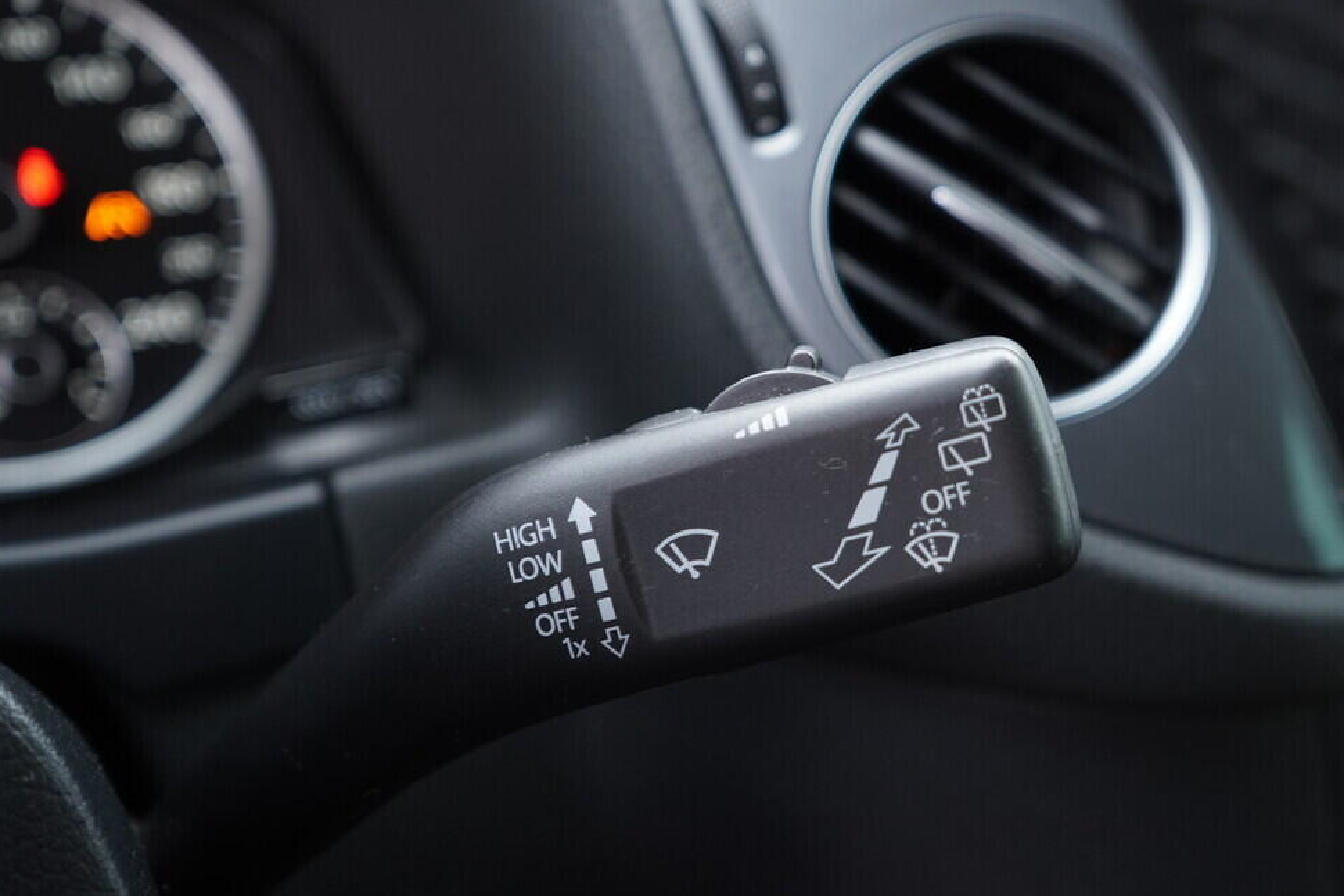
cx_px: 702
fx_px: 1419
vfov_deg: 35.1
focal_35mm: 38
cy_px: 469
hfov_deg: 50.7
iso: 400
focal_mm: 24
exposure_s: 1/40
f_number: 2.8
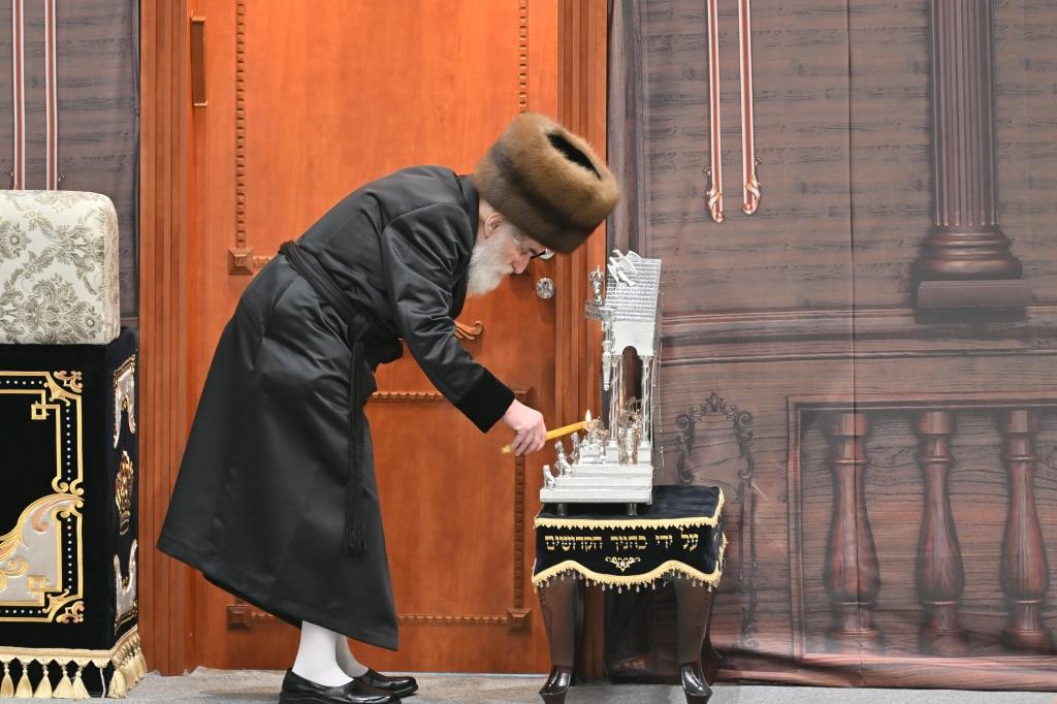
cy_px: 352
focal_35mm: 300
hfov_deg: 6.9
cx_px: 528
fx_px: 8805
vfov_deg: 4.6
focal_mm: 200
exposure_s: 1/160
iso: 250
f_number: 2.8
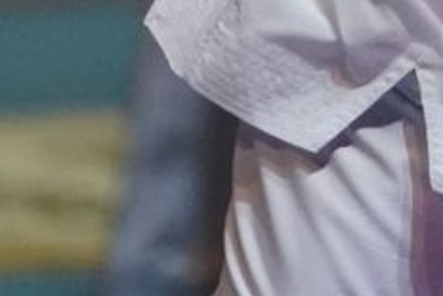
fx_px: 19097
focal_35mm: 1551
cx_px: 754
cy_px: -726
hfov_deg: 1.3
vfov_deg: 0.9
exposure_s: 1/1000
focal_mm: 200
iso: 4000
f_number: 2.8
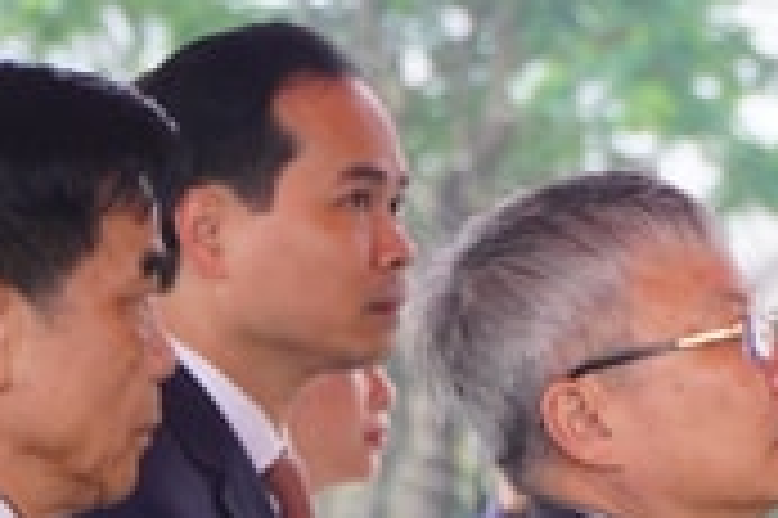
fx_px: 5873
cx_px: 1178
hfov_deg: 7.4
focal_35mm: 272
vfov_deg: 5.0
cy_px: 477
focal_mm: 58
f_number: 4
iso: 1250
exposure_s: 1/160
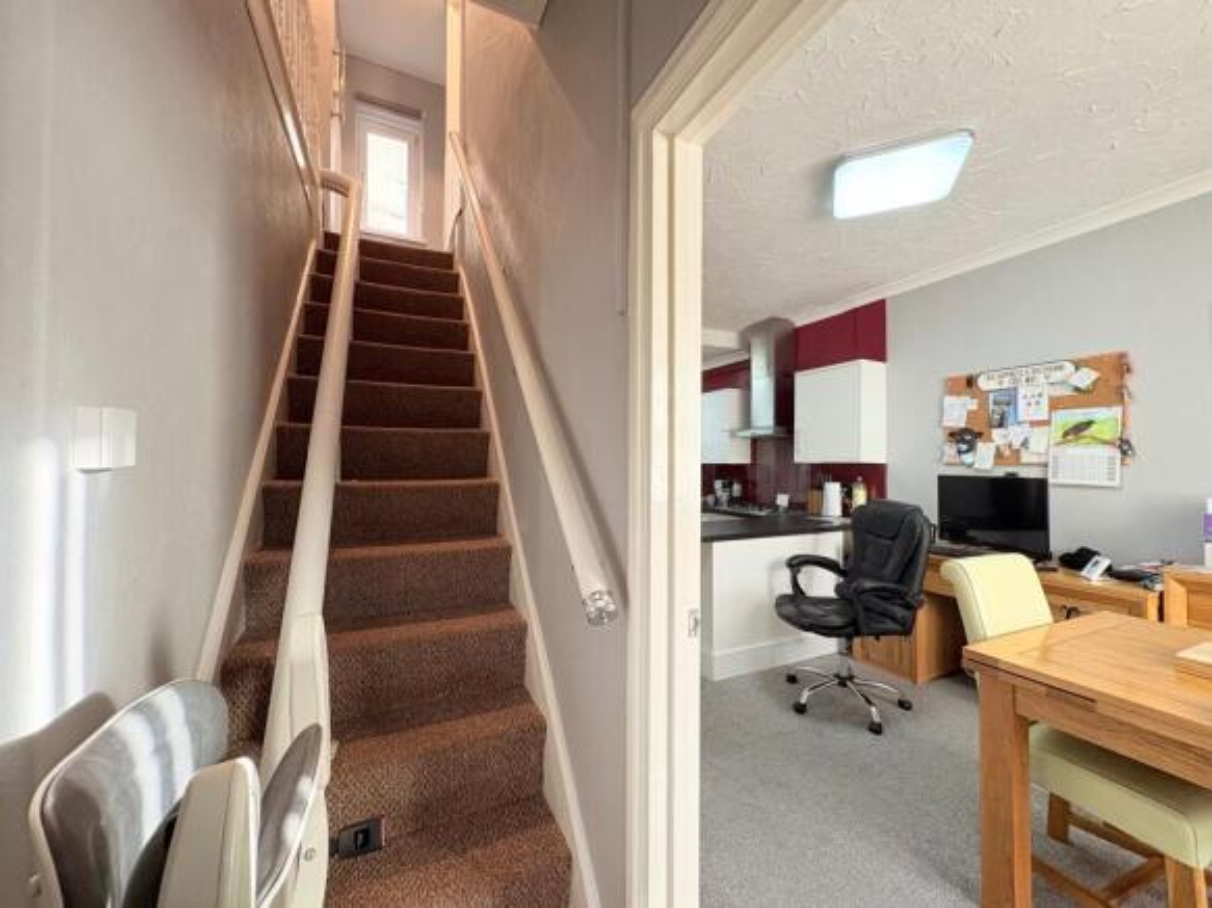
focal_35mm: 14
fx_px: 490
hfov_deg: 102.1
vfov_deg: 85.7
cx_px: 606
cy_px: 454
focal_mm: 2.22
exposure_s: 1/50
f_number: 2.2
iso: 160
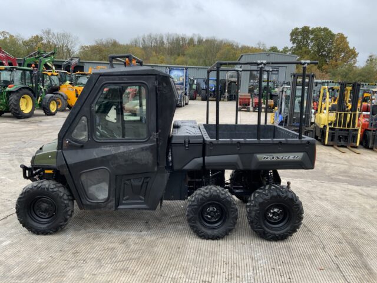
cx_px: 188
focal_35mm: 29
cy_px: 142
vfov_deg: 48.2
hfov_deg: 61.7
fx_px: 316
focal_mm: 3
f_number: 1.8
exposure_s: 1/126
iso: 16
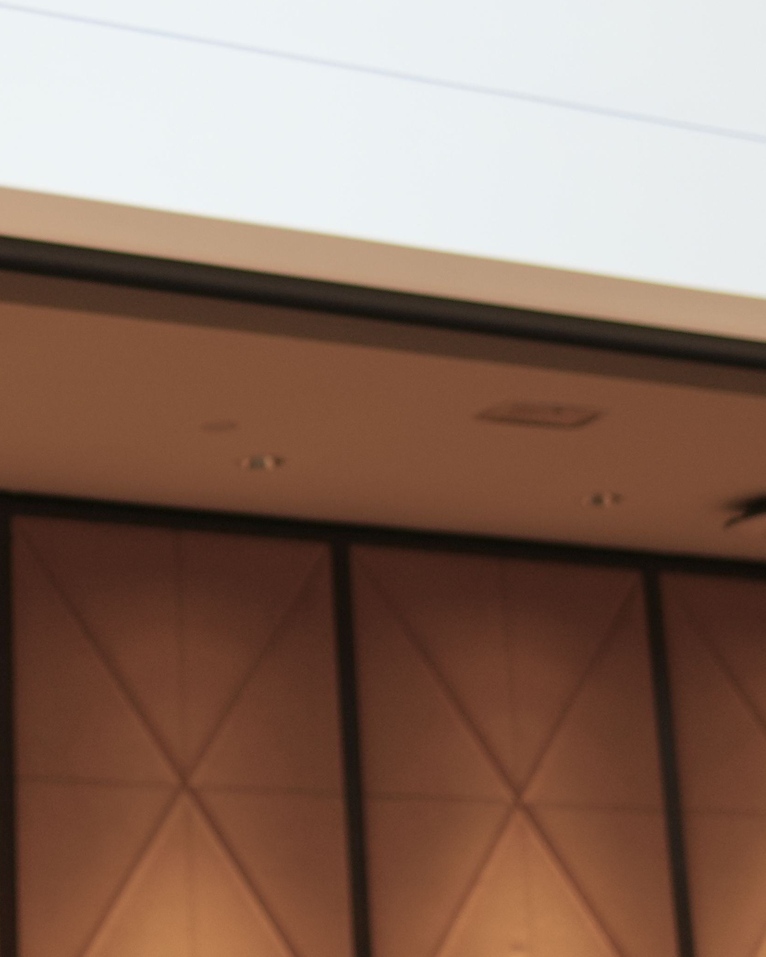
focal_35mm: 101
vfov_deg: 18.8
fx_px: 2862
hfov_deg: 15.1
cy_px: 206
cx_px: 66
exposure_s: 1/125
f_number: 1.8
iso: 250
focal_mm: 24
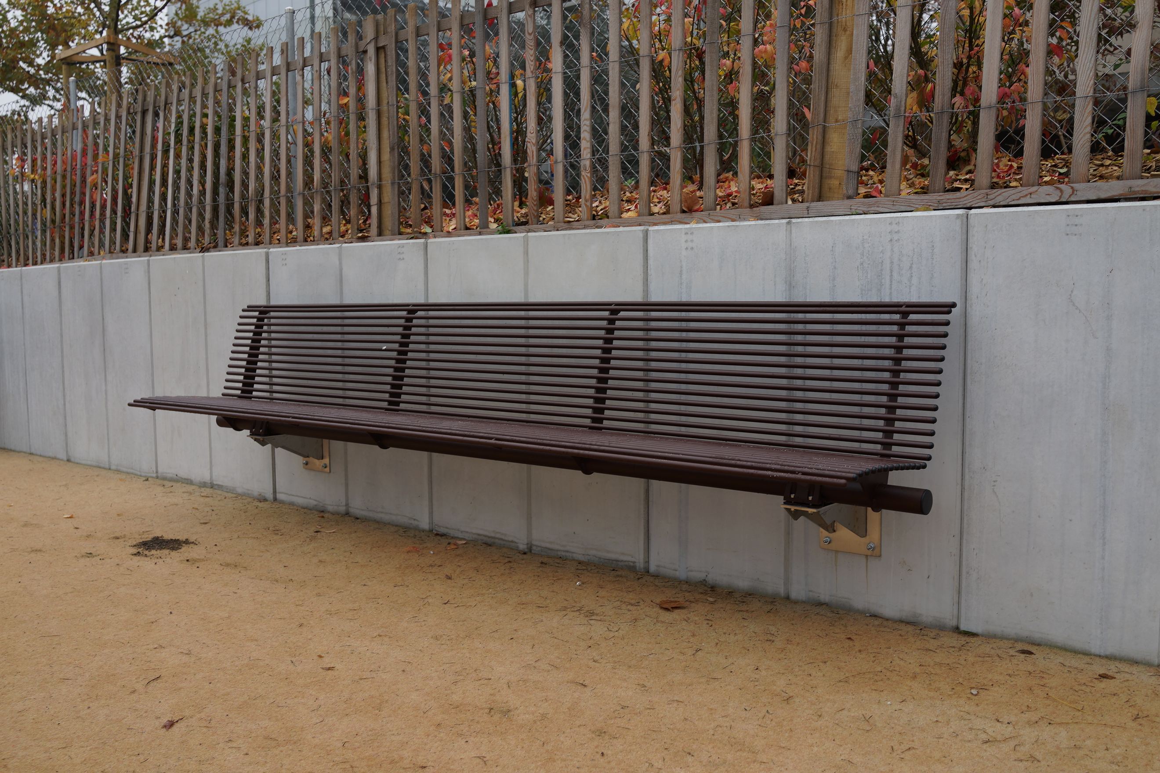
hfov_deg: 54.4
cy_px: 386
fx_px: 1128
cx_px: 580
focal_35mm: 35
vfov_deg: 37.9
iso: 100
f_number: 6.3
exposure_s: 1/80
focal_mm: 35
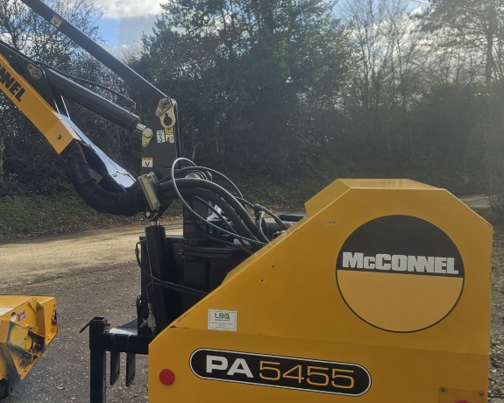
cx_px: 127
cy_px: 209
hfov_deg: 44.3
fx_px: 597
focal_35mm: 40
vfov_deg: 37.3
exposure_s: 1/922
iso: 25
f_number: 1.8
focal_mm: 5.4
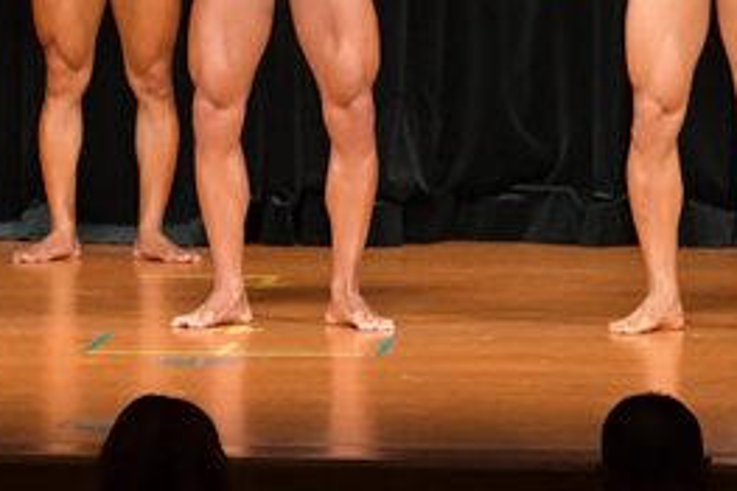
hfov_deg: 4.0
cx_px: -77
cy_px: -65
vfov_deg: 2.7
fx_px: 10475
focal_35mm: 512
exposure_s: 1/400
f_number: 5.6
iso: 6400
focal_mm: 116
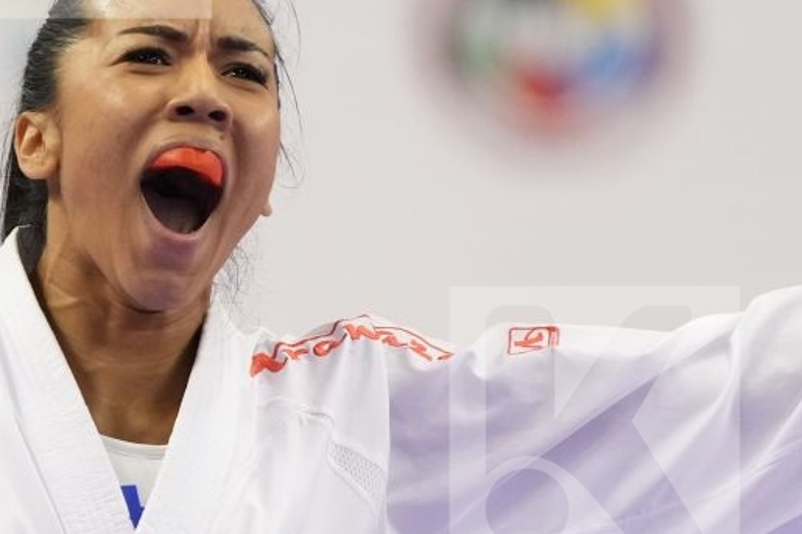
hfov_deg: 3.1
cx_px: 67
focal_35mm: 668
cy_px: 428
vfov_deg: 2.1
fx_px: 14876
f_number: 2.8
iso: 3200
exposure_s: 1/1000
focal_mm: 191
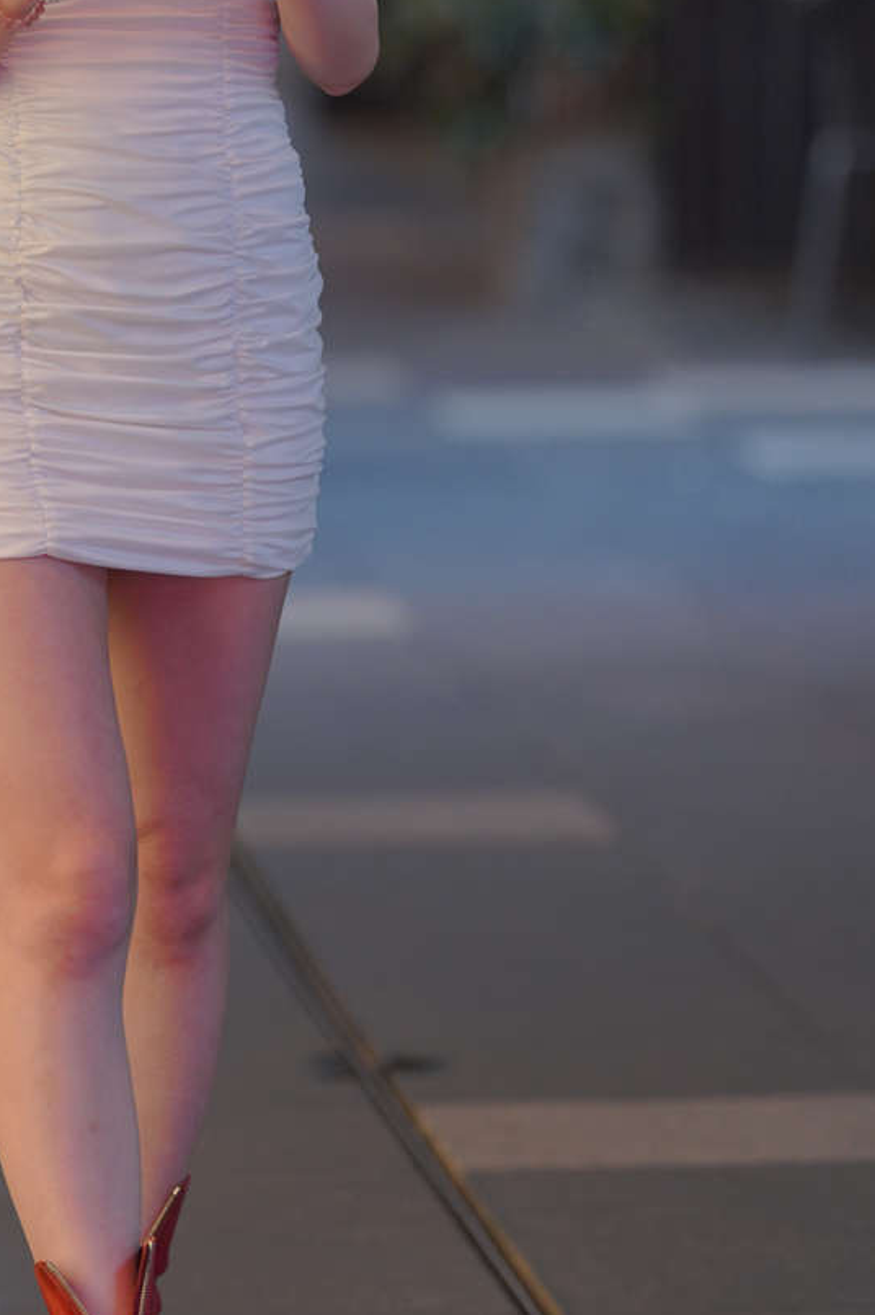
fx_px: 11019
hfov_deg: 4.5
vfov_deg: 6.8
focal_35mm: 302
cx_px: 100
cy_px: 325
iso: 800
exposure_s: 1/400
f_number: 2
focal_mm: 135
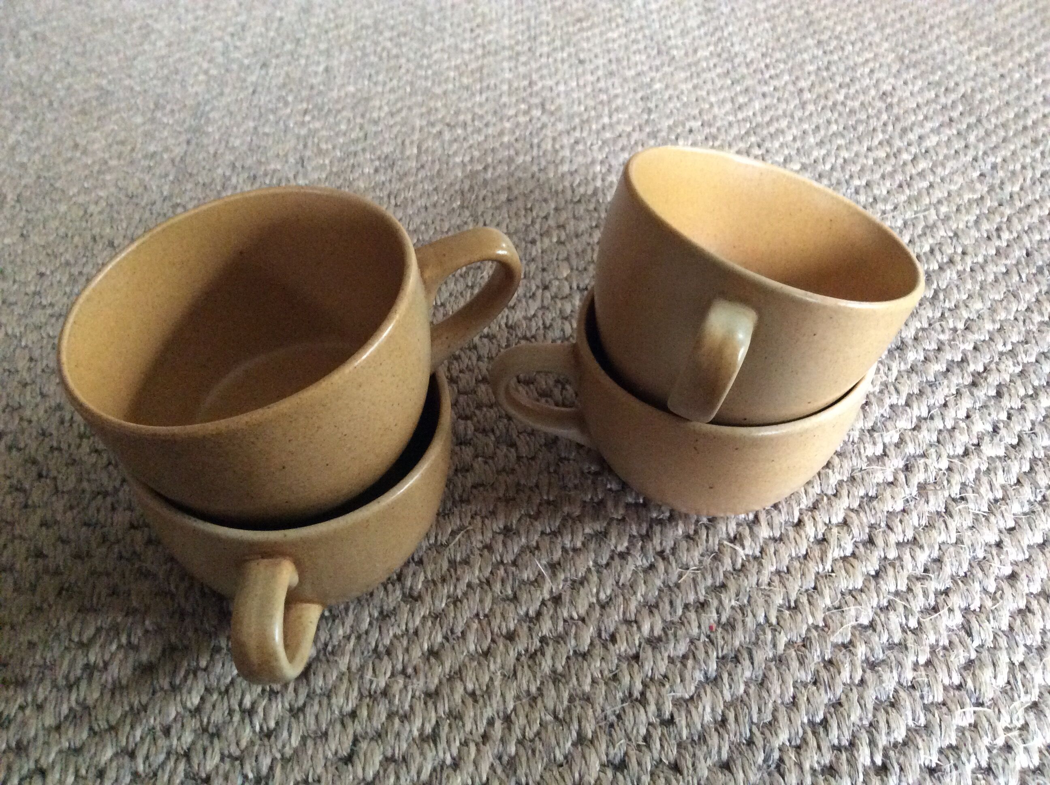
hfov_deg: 56.9
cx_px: 525
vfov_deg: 44.1
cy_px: 392
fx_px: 969
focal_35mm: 32
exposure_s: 1/25
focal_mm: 3.3
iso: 320
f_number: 2.4
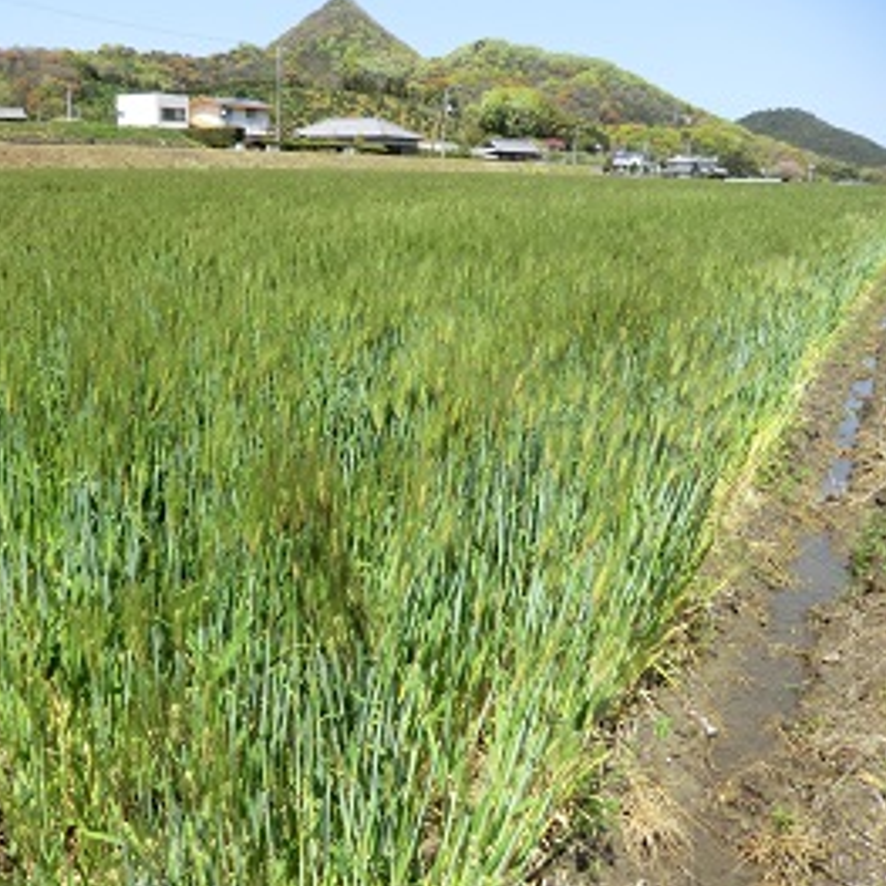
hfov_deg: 54.7
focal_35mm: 29
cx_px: 310
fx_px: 840
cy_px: 438
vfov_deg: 55.6
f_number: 3.2
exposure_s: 1/640
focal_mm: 4.3
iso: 80
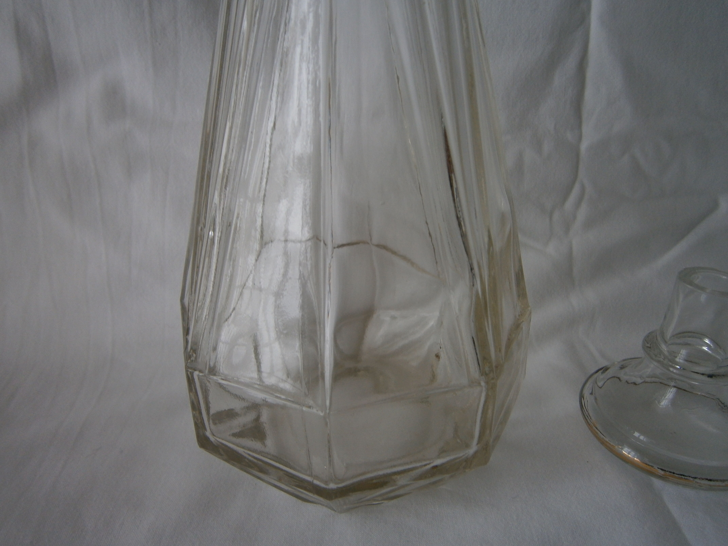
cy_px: 273
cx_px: 364
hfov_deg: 67.3
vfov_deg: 53.1
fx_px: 547
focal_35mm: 26
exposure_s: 1/40
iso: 80
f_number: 2.8
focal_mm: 4.7
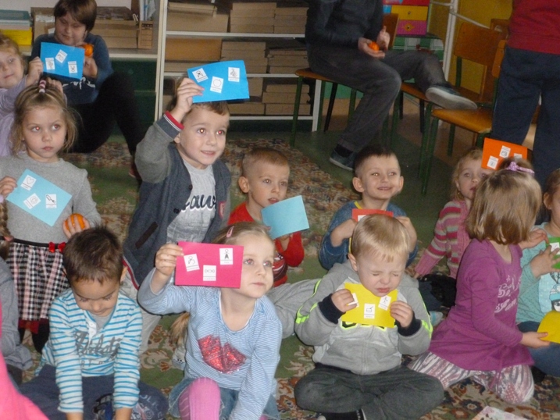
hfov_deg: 33.8
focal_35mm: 57
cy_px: 210
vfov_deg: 25.7
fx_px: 922
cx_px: 280
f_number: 4
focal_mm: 10.2
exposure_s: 1/60
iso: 800
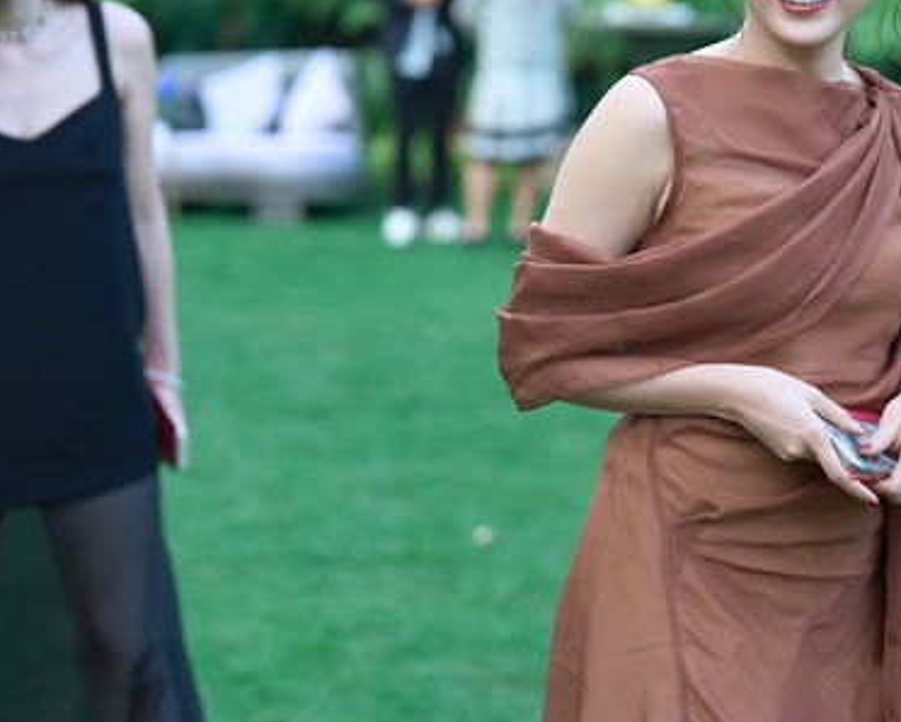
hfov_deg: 20.6
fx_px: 2455
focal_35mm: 92
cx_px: 717
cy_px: 234
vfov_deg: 16.7
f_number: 1.8
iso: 200
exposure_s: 1/640
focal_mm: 50
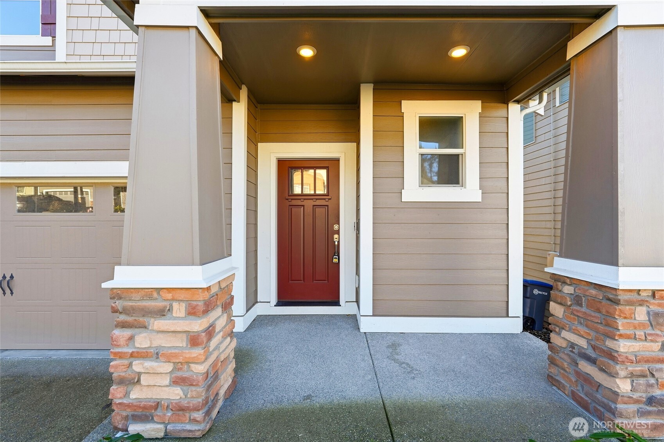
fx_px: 295
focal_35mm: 16
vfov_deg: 73.7
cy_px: 221
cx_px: 332
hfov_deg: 96.8
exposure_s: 1/1250
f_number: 9
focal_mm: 16
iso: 400
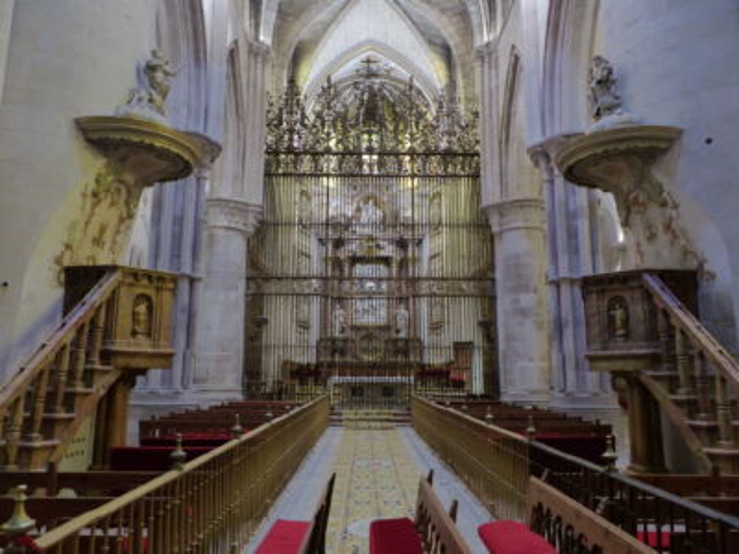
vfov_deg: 54.9
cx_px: 370
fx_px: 534
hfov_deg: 69.4
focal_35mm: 25
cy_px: 277
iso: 500
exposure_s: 1/25
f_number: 2.8
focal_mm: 4.5
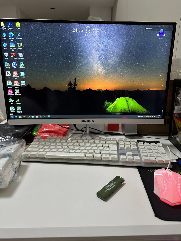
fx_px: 167
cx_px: 90
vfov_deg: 71.6
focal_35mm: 24
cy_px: 120
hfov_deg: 56.8
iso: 320
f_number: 1.78
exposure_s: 1/60
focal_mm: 6.86
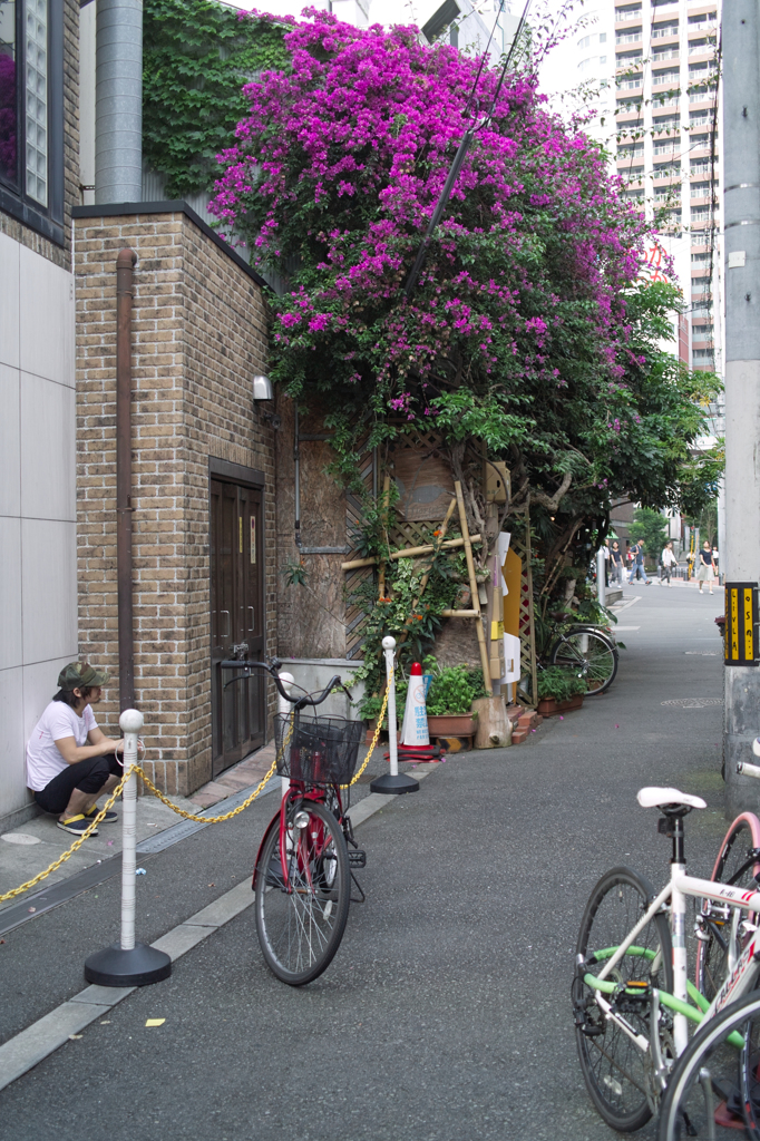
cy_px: 570
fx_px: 1299
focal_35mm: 41
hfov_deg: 32.6
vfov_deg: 47.4
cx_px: 380
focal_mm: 24.2
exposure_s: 1/100
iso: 100
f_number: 2.8
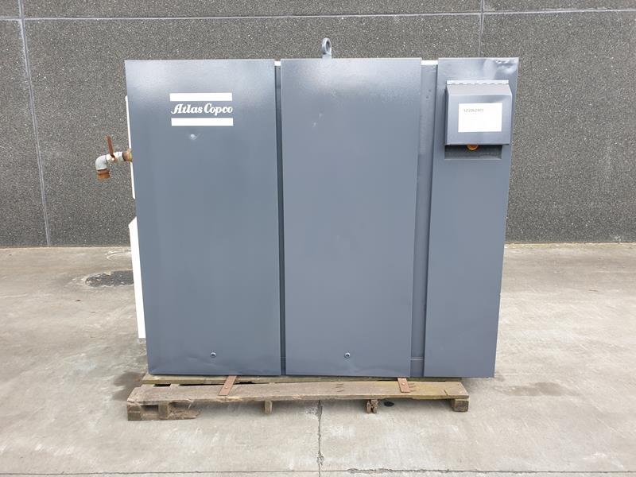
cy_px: 238
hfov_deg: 67.3
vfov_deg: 53.1
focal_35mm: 26
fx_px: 478
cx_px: 318
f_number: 2.4
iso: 64
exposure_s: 1/100
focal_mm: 4.3
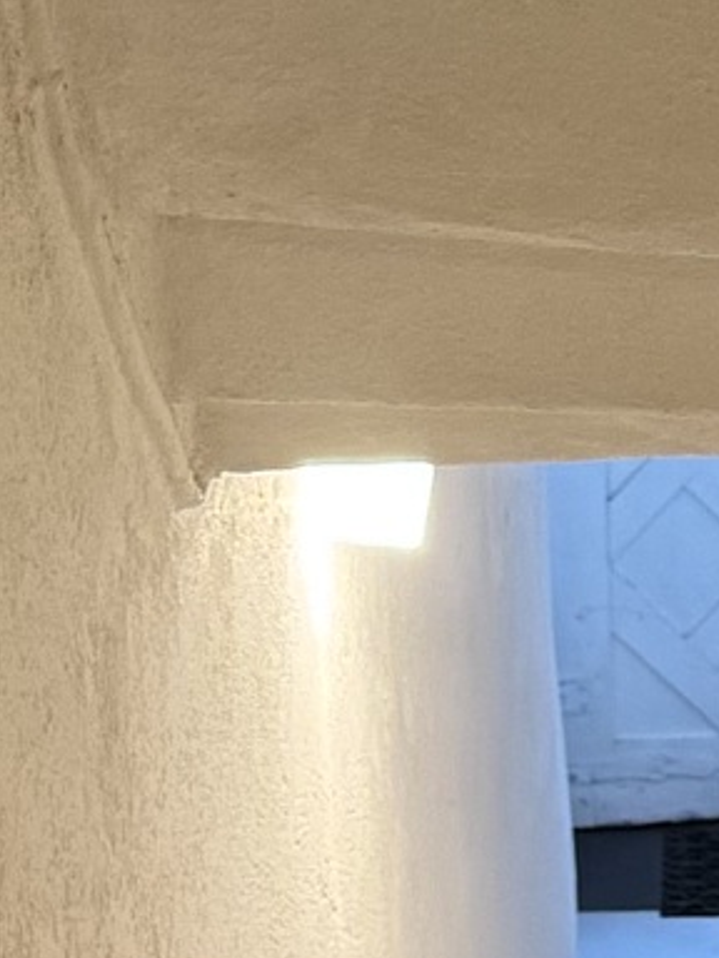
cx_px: 746
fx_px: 4431
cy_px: 1993
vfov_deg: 11.1
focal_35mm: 160
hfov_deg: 9.2
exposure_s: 1/50
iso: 320
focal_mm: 6.76
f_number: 1.78
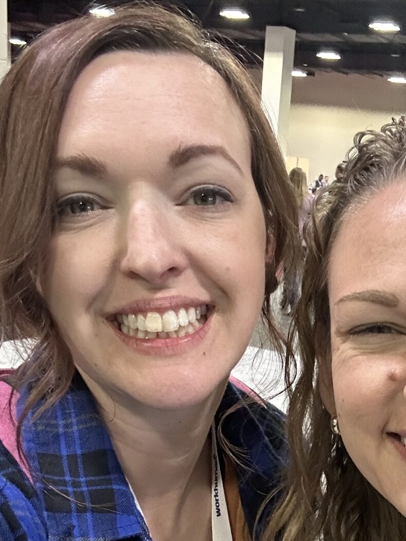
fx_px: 892
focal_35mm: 57
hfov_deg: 25.1
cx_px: 336
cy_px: 499
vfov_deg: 32.0
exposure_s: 1/60
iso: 200
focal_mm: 2.69
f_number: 1.9
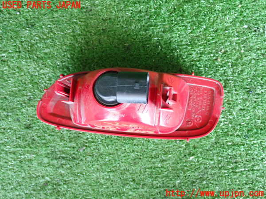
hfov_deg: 45.8
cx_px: 133
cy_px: 100
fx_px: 315
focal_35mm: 41
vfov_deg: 35.1
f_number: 2.8
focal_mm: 7.31
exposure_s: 1/40
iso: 640
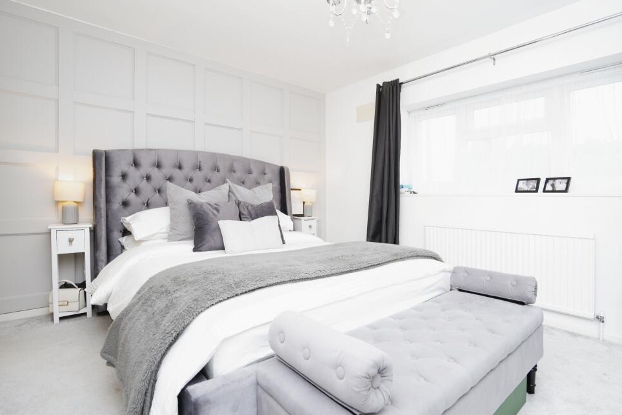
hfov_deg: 93.2
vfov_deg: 70.5
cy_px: 207
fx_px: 294
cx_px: 319
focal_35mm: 17
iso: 1000
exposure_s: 1/60
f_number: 5.6
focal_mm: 16
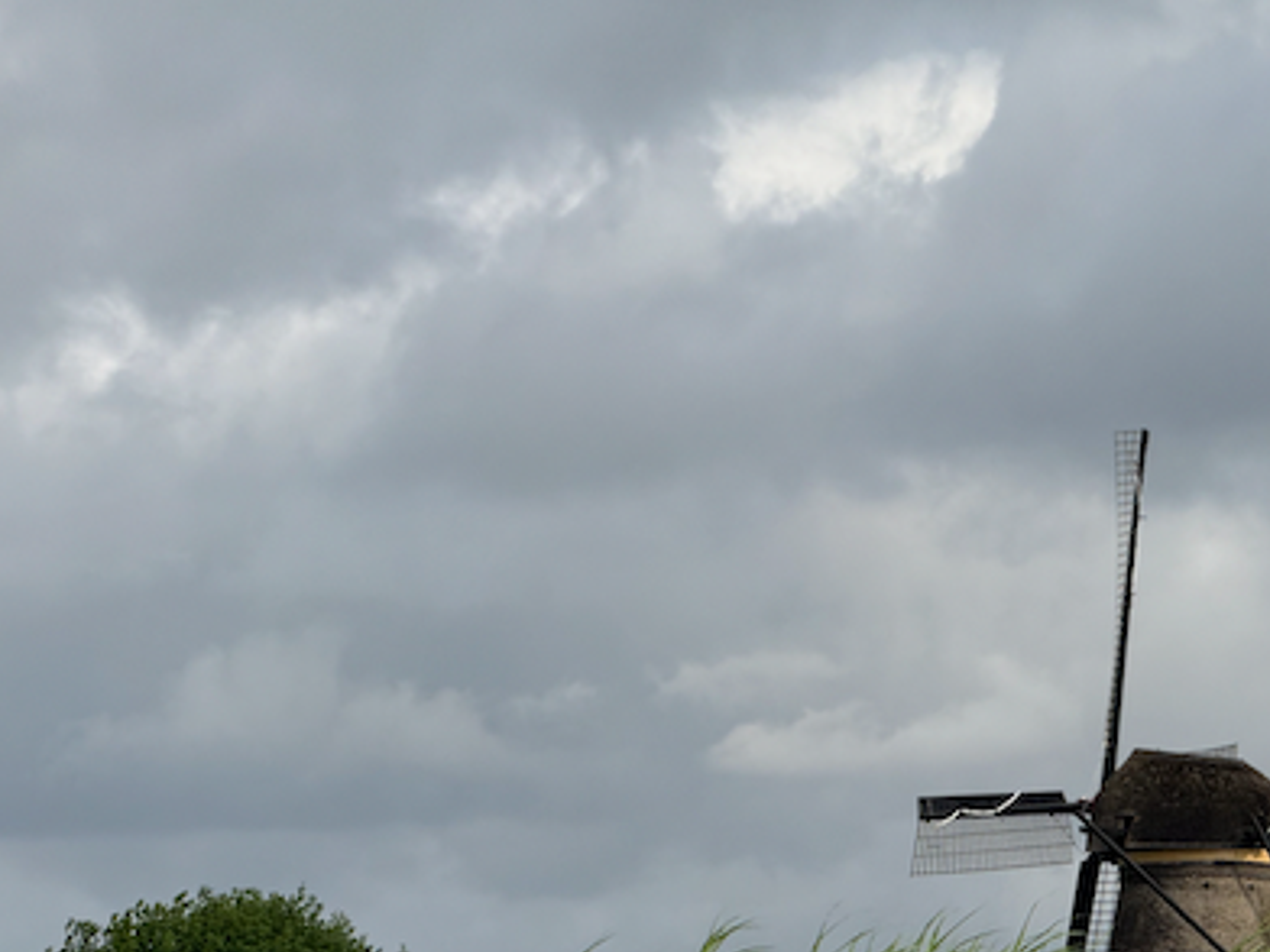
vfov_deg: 7.6
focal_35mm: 196
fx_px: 7191
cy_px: 748
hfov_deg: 10.1
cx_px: 820
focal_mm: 15.66
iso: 64
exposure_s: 1/2283
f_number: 2.8
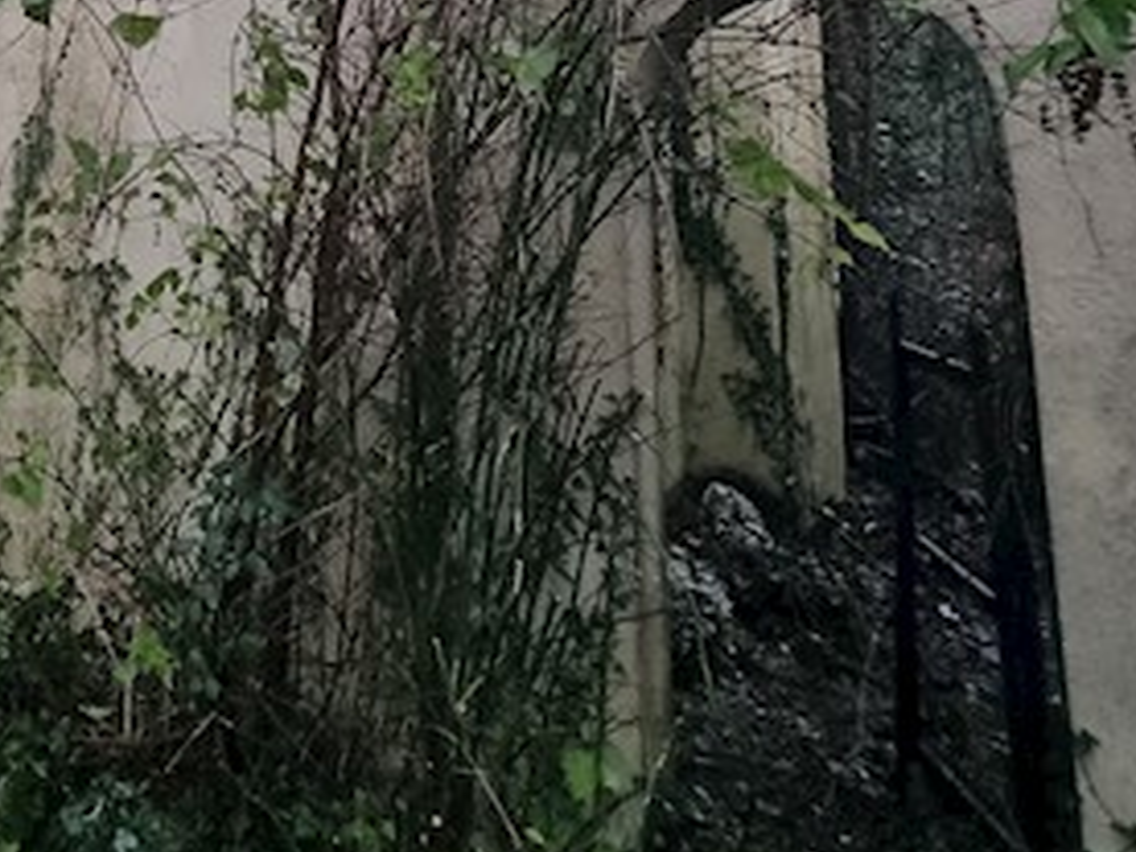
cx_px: 103
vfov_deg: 36.5
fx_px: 1083
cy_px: -80
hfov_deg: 49.1
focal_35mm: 33
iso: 320
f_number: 2.2
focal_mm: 2.2
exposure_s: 1/40
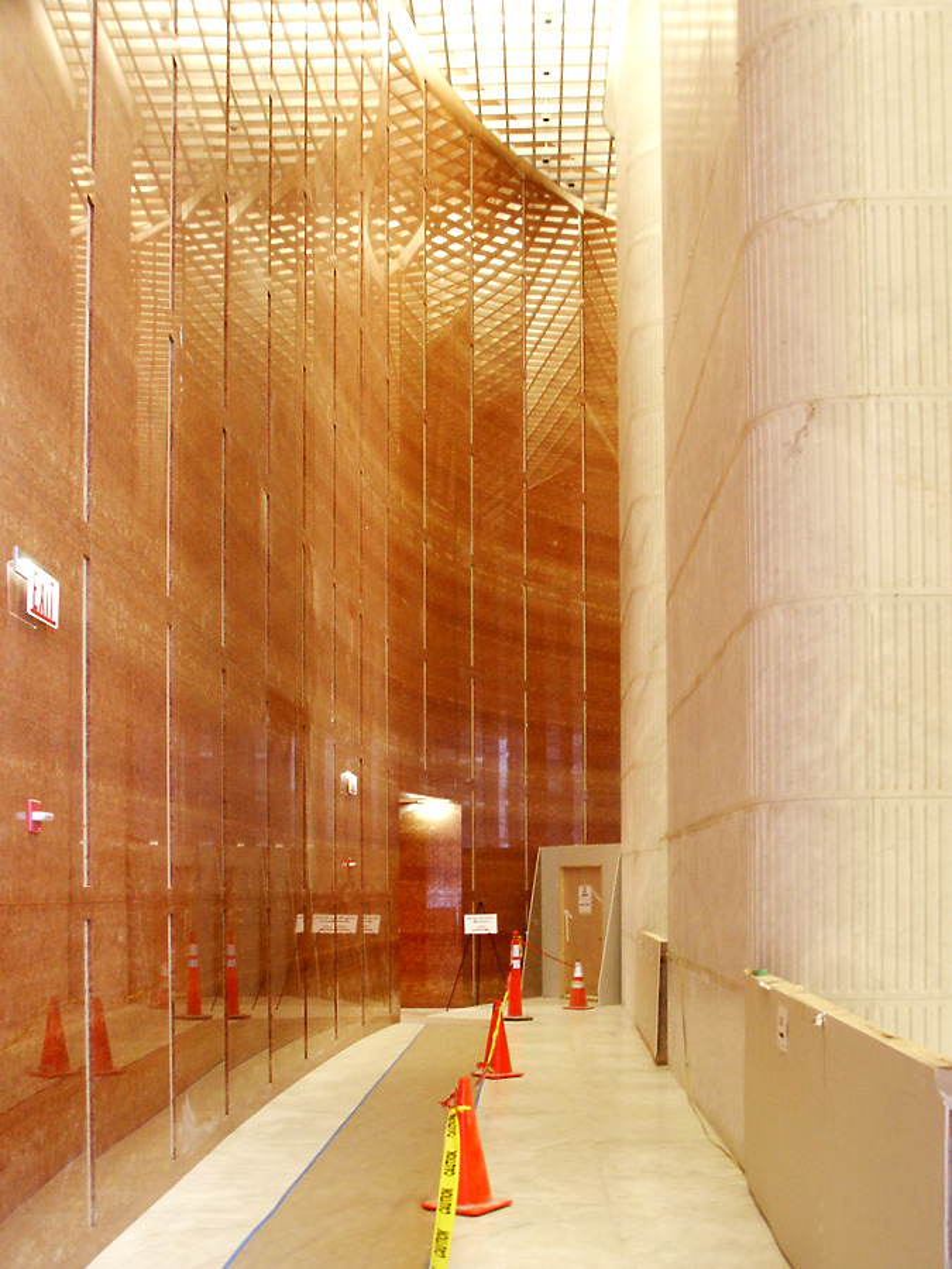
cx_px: 476
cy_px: 634
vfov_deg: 52.6
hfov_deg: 40.7
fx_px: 1283
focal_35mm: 35
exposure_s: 1/6
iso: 200
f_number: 3
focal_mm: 7.18
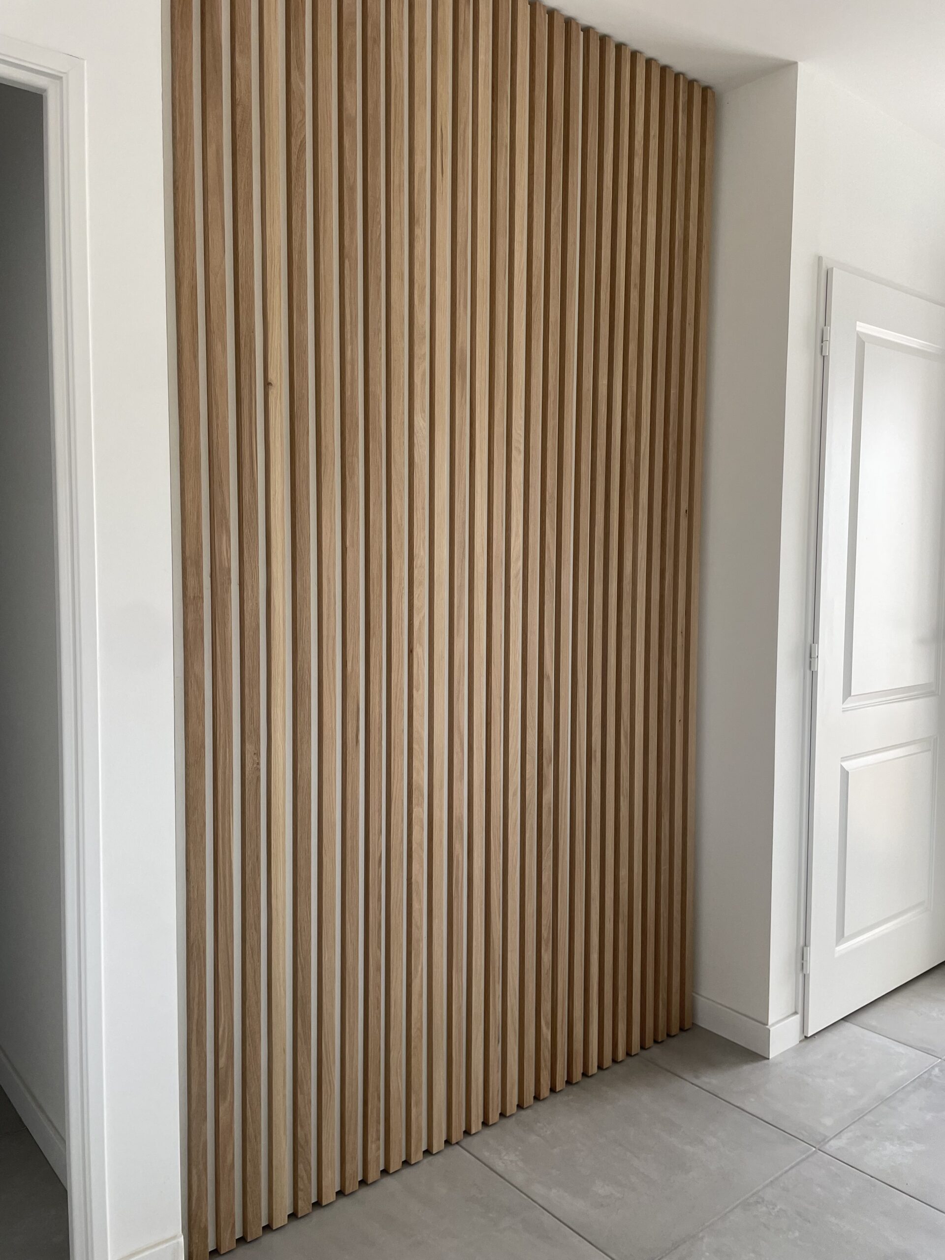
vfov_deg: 67.3
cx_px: 472
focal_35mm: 26
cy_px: 630
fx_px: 946
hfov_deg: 53.1
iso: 80
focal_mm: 4.2
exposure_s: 1/121
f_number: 1.6
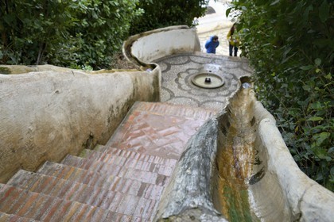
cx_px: 167
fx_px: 325
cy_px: 111
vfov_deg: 37.9
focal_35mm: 35
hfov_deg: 54.4
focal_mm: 35
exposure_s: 1/100
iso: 1600
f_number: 5.6
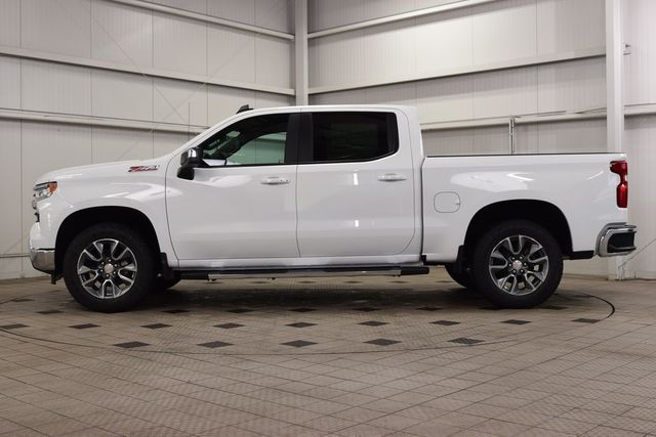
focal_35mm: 44
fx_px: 793
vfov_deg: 30.9
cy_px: 218
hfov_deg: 45.0
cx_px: 328
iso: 400
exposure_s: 1/30
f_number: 7.1
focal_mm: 29
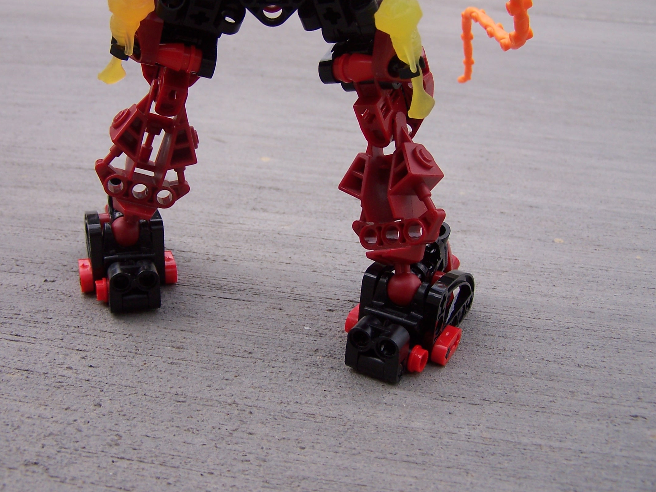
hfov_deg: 45.7
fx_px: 777
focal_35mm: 41
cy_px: 247
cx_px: 307
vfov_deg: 35.1
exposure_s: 1/500
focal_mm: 6.3
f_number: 2.8
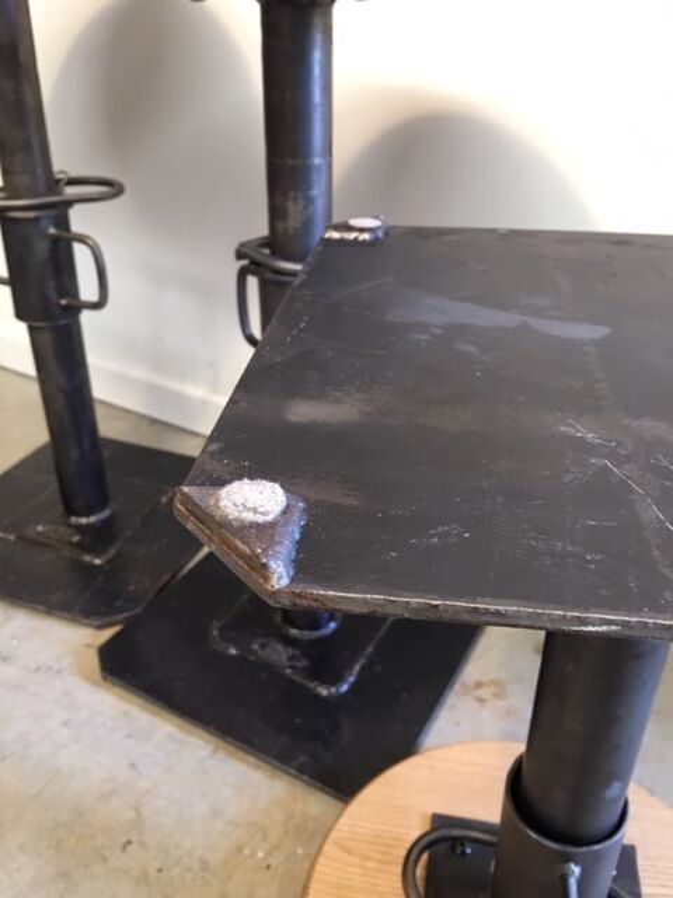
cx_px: 336
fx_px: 752
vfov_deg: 61.7
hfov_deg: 48.2
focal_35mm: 29
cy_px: 449
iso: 80
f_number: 2.2
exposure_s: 1/10
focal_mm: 4.15
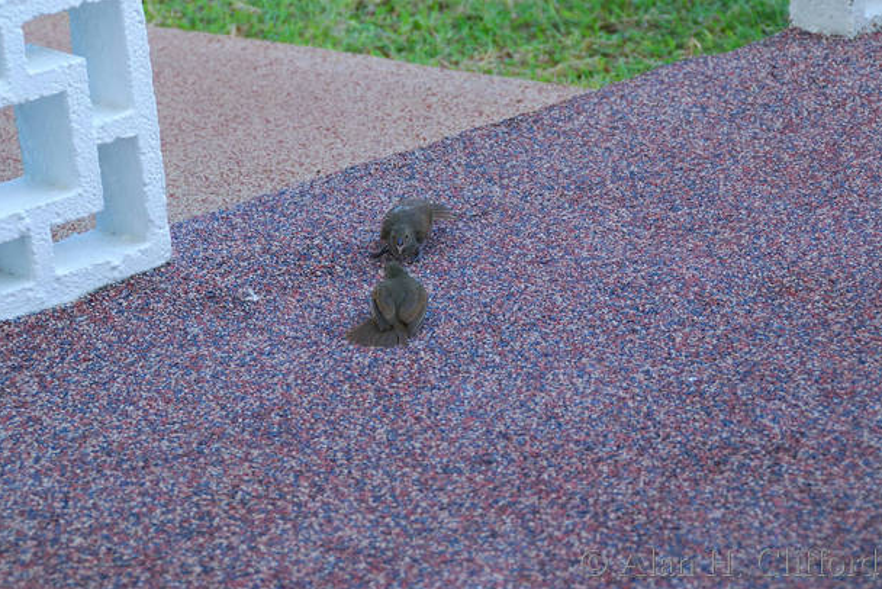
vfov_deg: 10.6
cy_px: 258
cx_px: 412
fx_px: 3176
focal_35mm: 130
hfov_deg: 15.8
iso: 720
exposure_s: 1/400
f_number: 5.3
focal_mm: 75
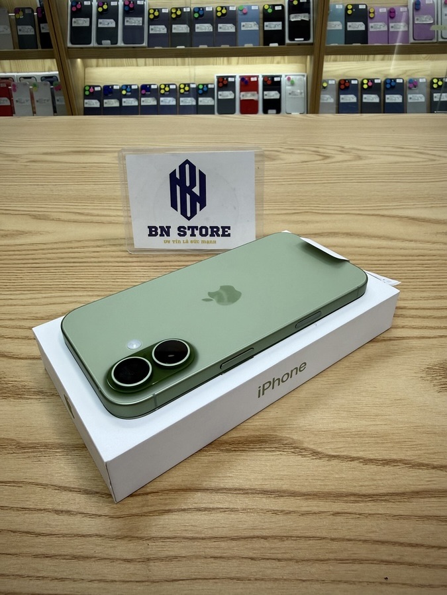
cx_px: 224
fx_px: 413
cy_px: 298
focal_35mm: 24
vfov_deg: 71.6
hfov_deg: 56.8
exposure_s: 1/120
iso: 64
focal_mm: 2.22
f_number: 2.2
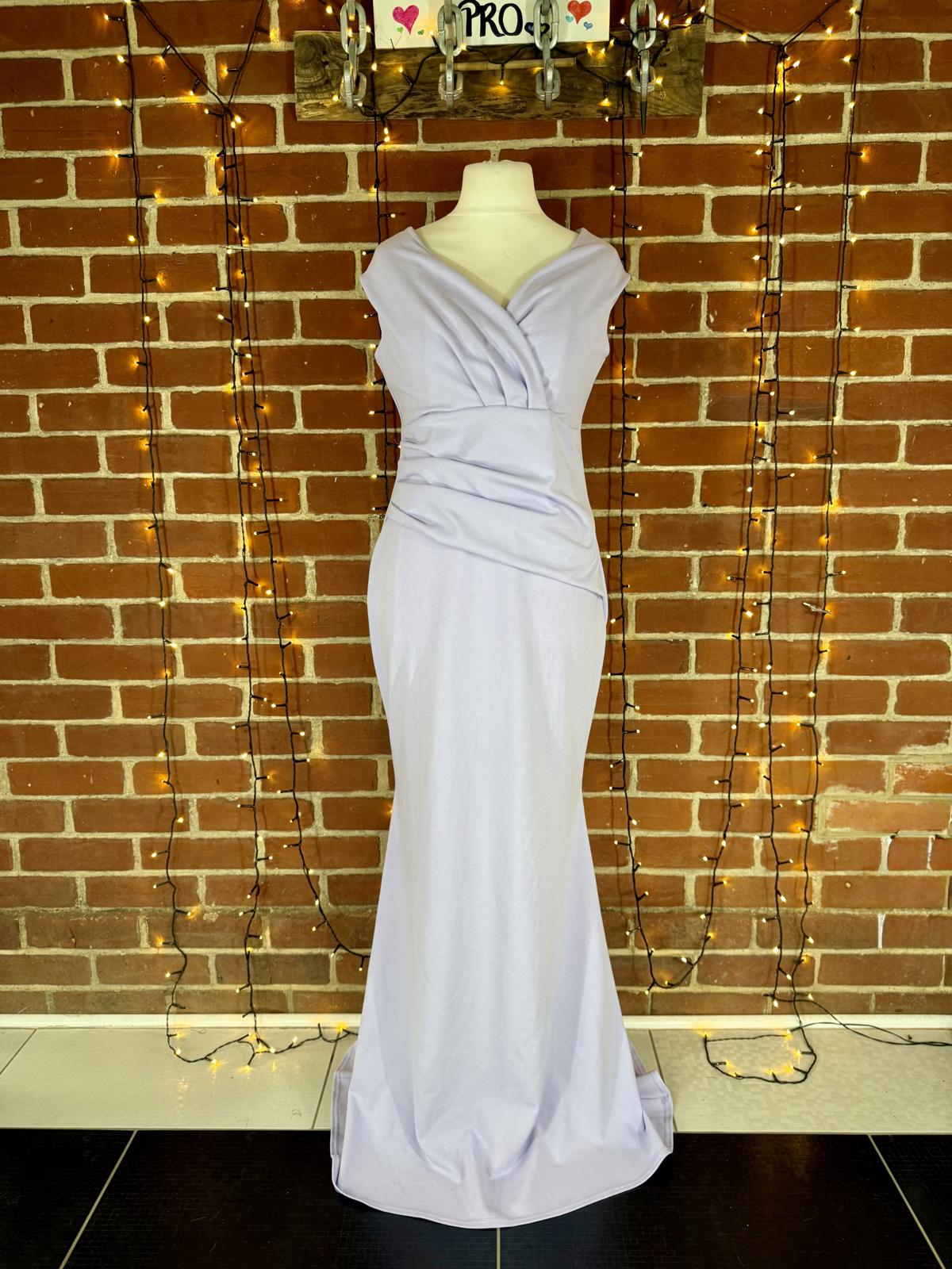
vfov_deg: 71.6
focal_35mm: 24
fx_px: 880
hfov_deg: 56.8
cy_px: 634
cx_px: 476
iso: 160
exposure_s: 1/100
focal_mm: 6.76
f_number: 1.78
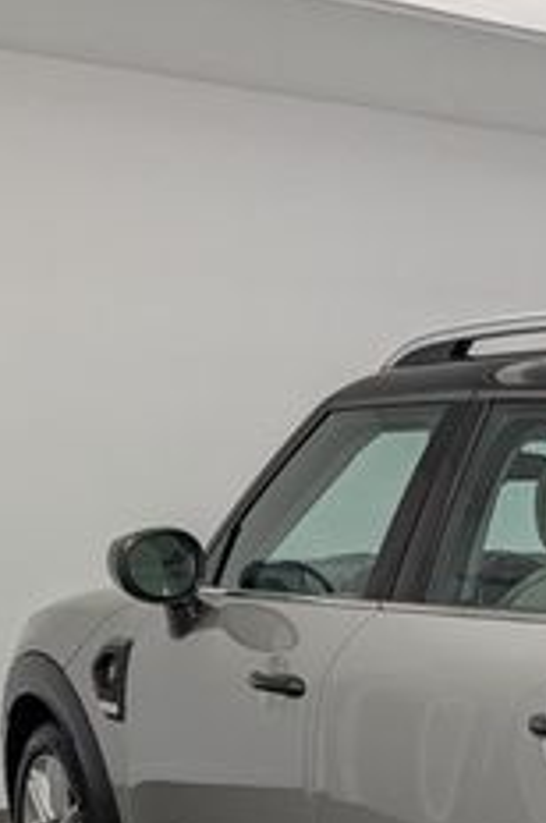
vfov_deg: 28.2
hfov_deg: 17.6
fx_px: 1574
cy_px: 731
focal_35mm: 69
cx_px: 823
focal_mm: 6.9
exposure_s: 1/120
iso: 65
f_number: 1.68
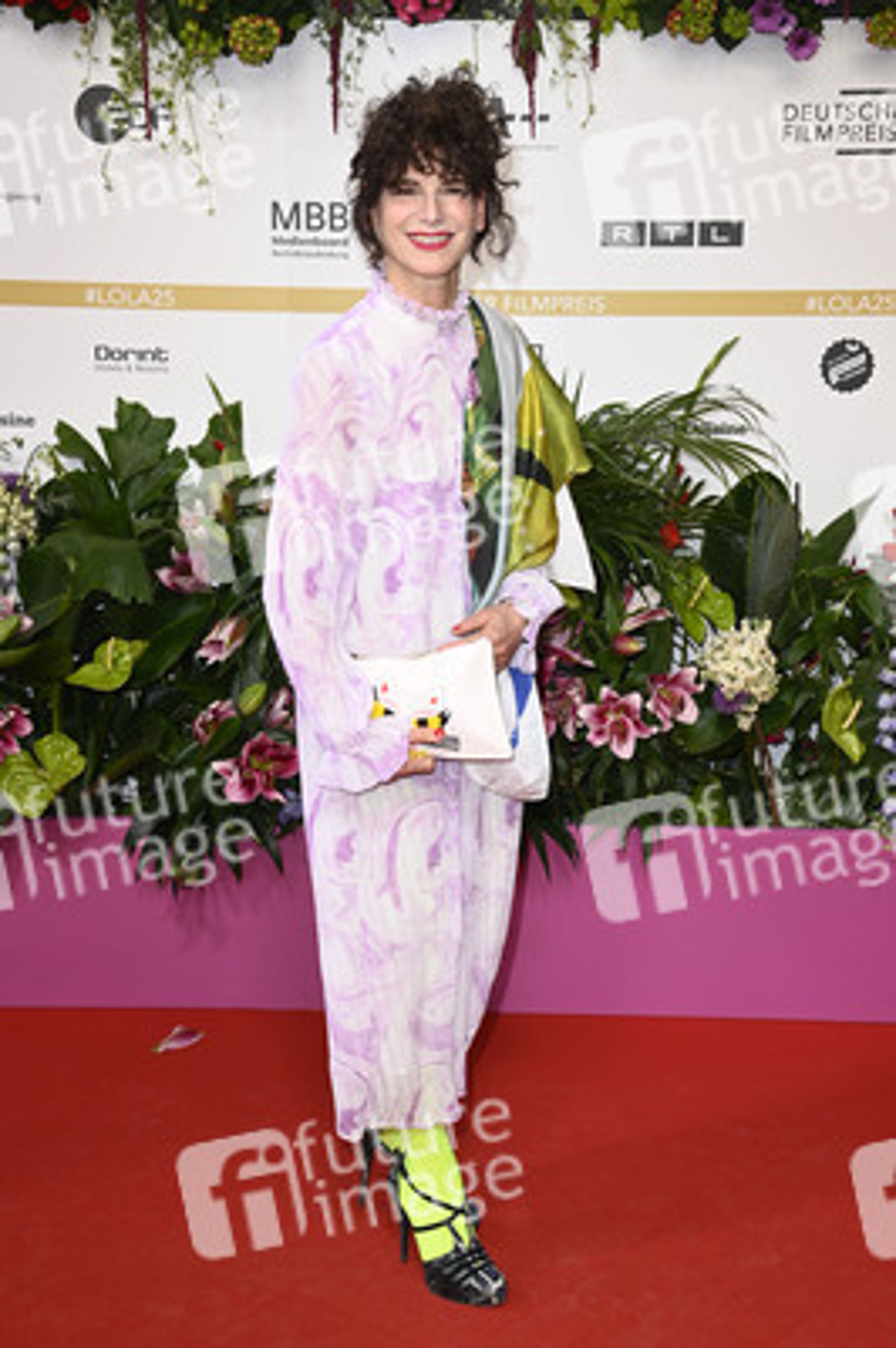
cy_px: 674
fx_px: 2169
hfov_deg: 23.3
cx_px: 448
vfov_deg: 34.5
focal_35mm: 58
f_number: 6.3
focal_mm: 58
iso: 640
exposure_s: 1/200
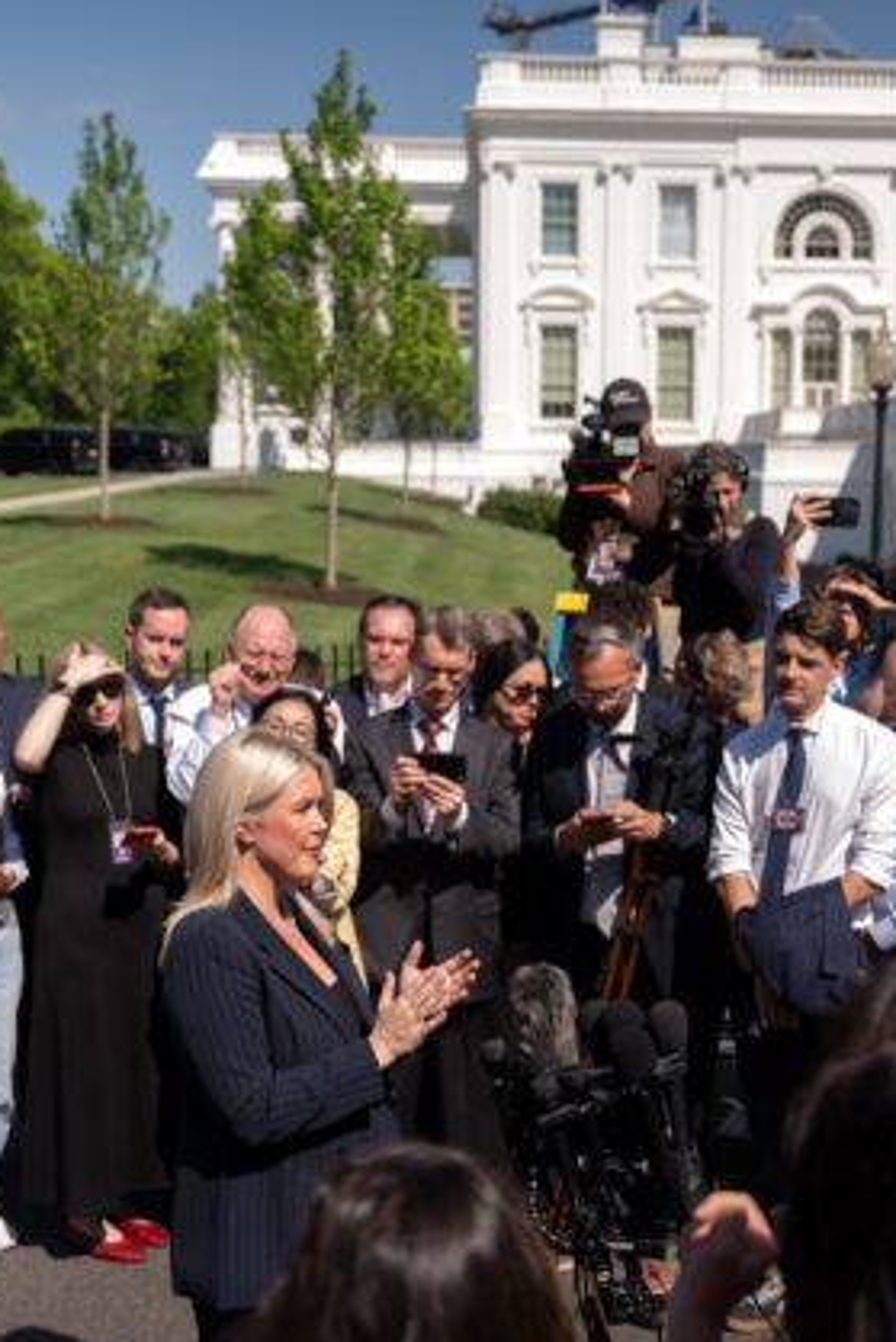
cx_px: 597
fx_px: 1828
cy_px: 676
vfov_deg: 40.3
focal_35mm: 49
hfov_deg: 27.4
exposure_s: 1/5000
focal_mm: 32
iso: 200
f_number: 2.8
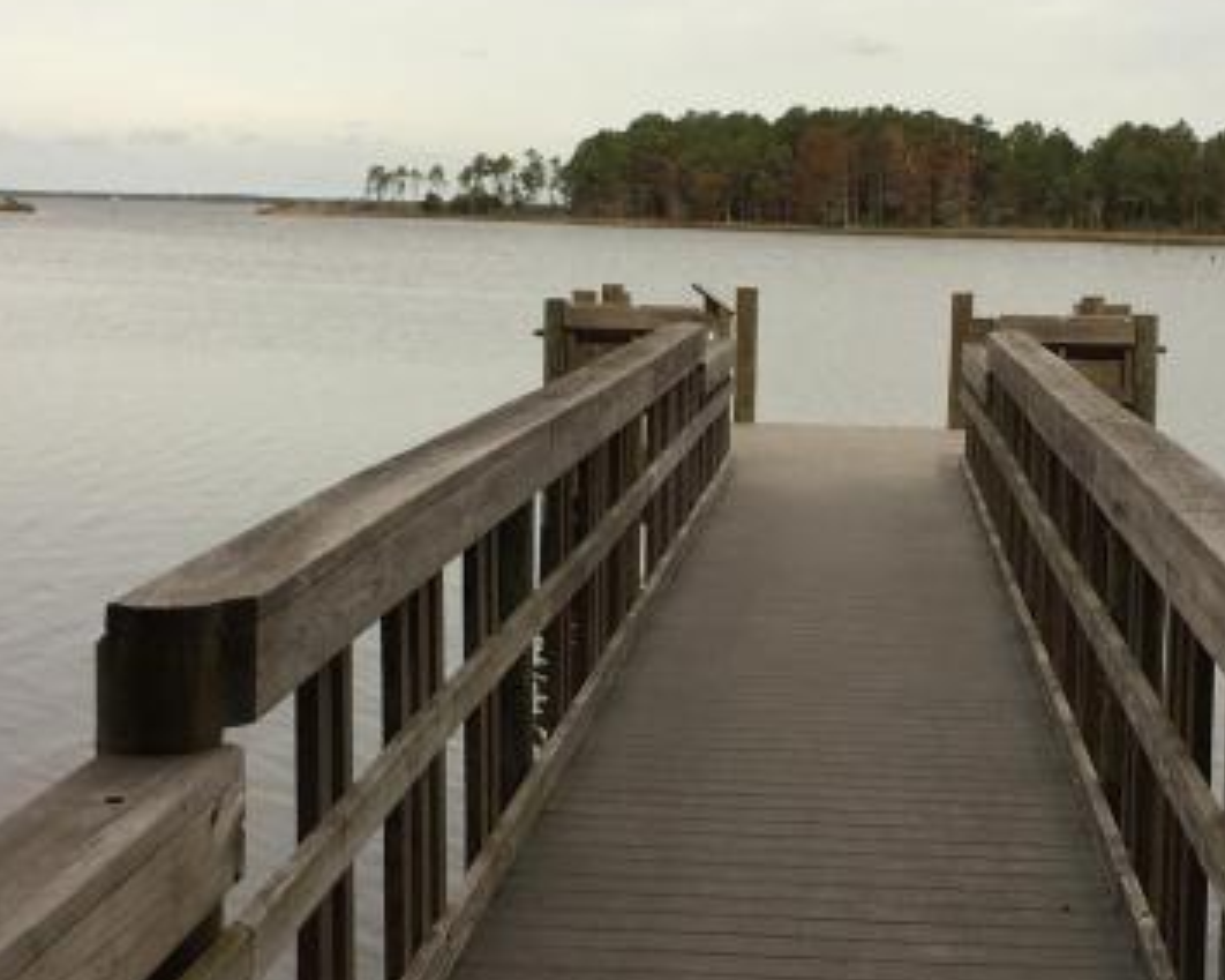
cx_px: 792
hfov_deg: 29.4
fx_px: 2320
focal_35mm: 64
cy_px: 381
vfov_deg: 23.8
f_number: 2.2
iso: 25
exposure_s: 1/1374
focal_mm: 4.15
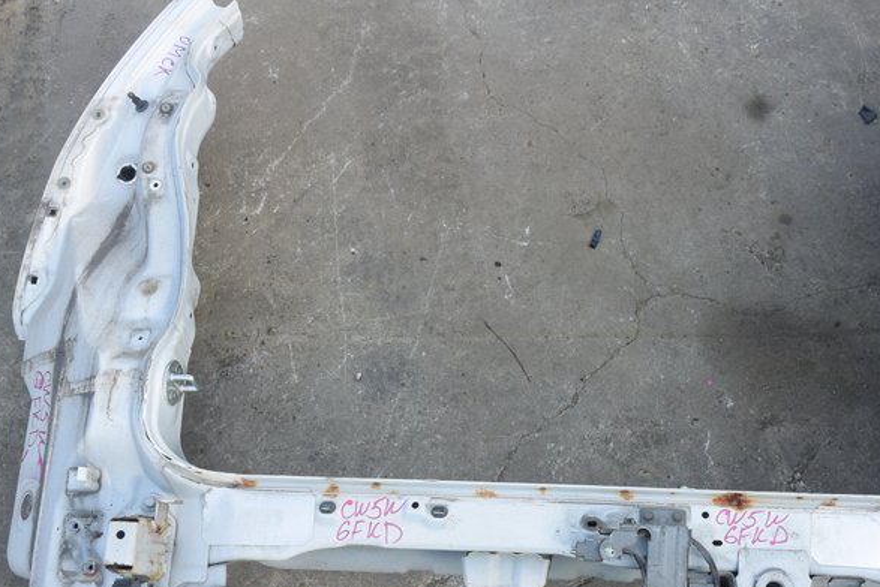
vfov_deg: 29.8
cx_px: 556
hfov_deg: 43.2
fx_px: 1100
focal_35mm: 45
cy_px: 363
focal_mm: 12.5
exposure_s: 1/160
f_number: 5.6
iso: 200
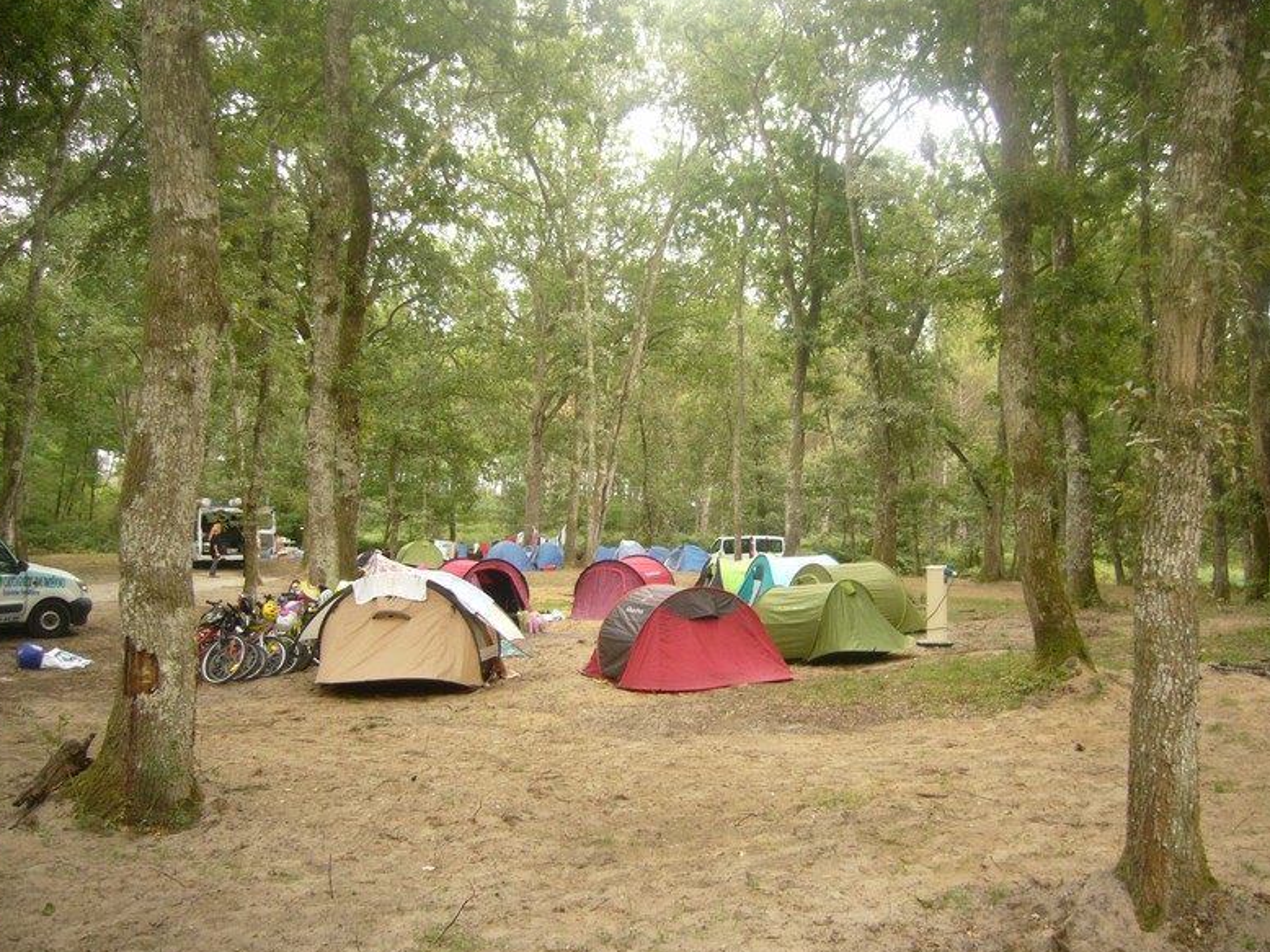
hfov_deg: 51.4
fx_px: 1320
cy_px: 472
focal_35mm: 36
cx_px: 628
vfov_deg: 39.6
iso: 125
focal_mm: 5.8
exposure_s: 1/30
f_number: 2.8
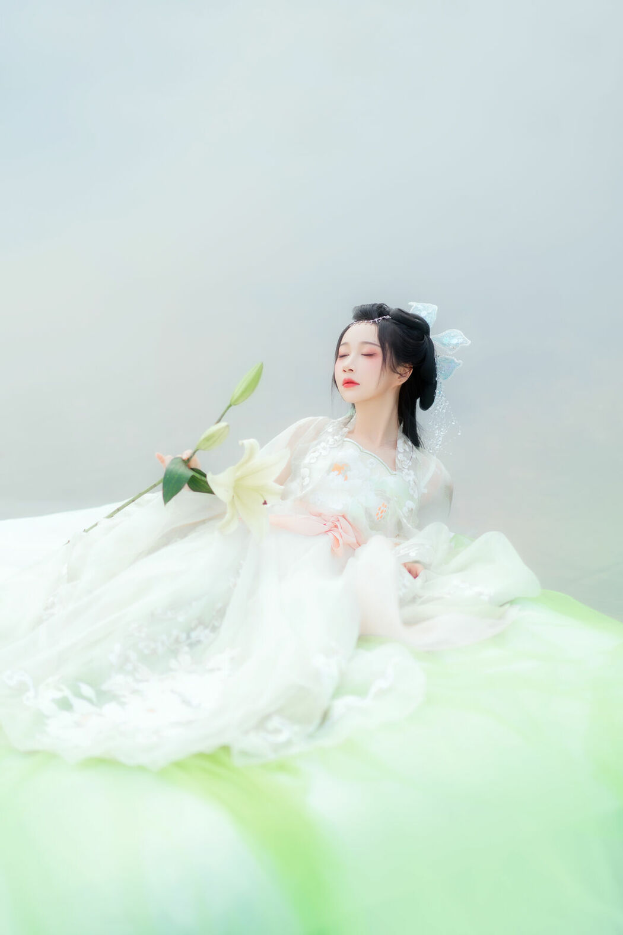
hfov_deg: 16.1
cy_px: 468
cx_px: 312
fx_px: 2206
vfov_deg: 23.9
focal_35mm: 85
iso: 160
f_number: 1.4
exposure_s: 1/1000
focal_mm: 85
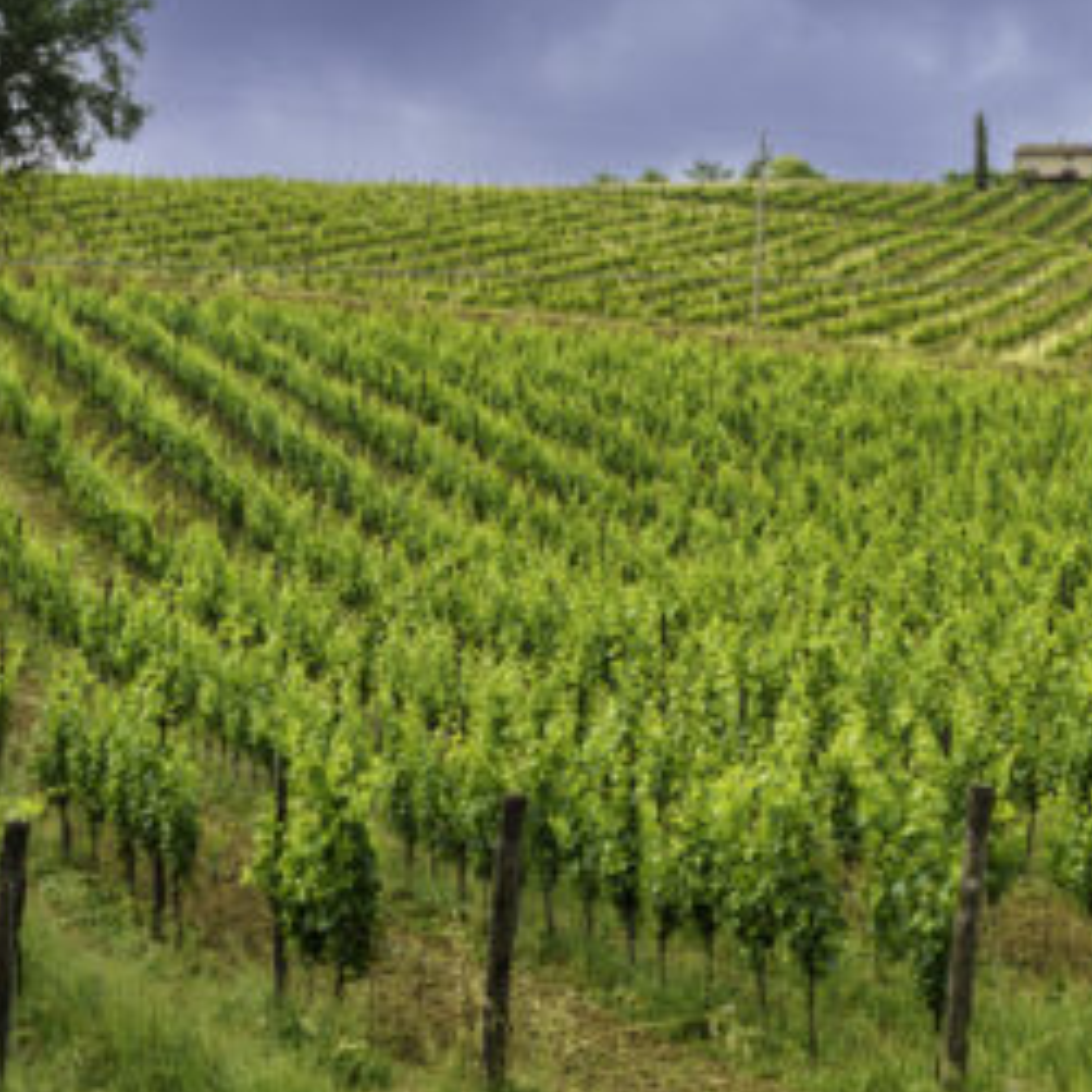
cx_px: 1149
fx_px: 3450
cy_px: 411
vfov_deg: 18.0
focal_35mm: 97
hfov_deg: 17.5
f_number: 11
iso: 100
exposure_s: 1/100
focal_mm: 40.7
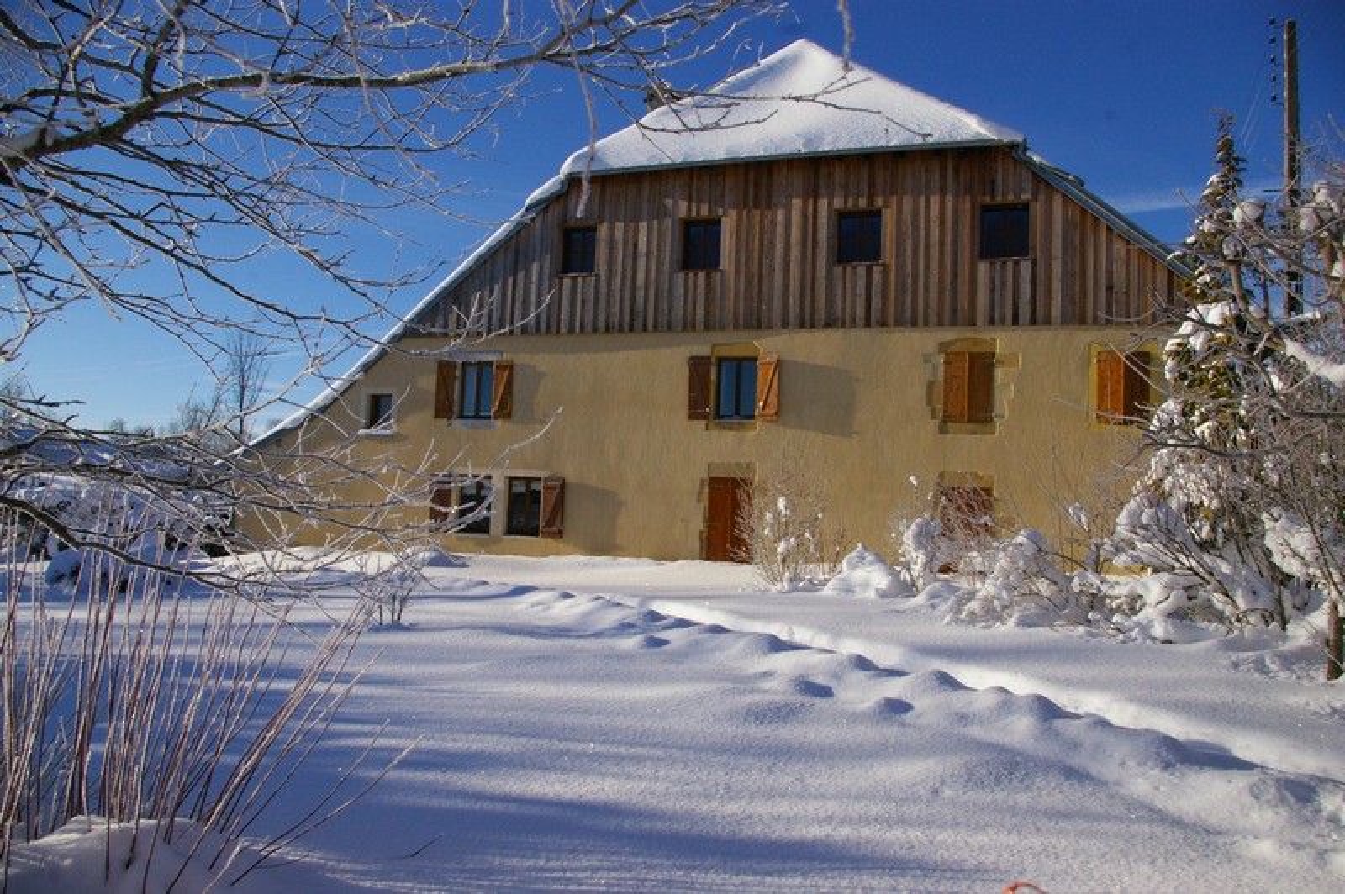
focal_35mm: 27
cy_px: 447
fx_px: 1008
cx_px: 672
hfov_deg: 67.4
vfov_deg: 47.9
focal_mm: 18
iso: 800
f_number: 11
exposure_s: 1/1500
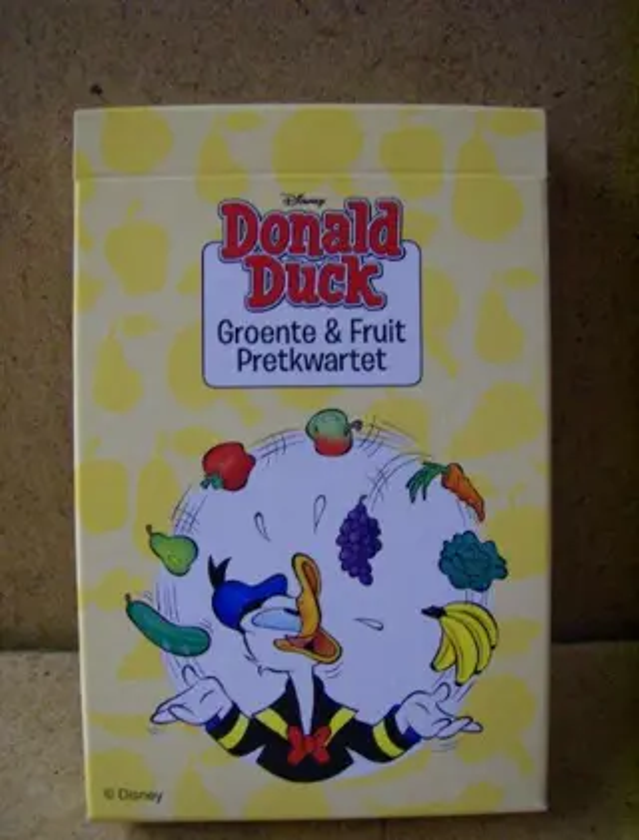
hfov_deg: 40.0
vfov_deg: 51.1
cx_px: 320
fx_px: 879
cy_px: 420
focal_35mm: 36
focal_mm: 6
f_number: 2.8
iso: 200
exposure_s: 1/47.6
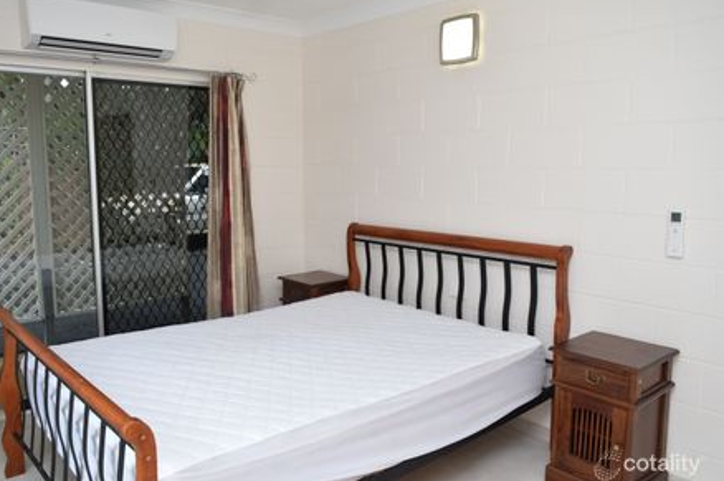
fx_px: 583
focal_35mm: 29
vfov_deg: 44.9
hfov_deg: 63.7
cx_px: 339
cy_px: 239
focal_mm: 18
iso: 400
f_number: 5
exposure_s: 1/100
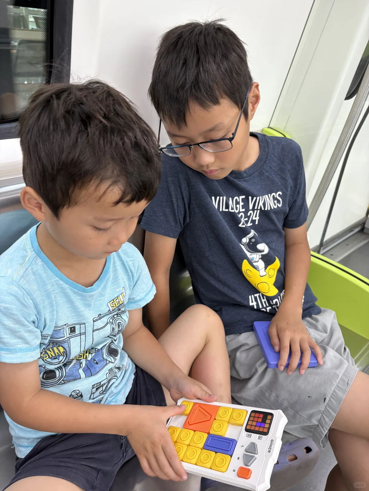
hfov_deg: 53.1
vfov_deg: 67.3
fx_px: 370
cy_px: 246
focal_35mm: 26
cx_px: 184
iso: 125
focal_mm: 5.96
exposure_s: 1/49
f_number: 1.6
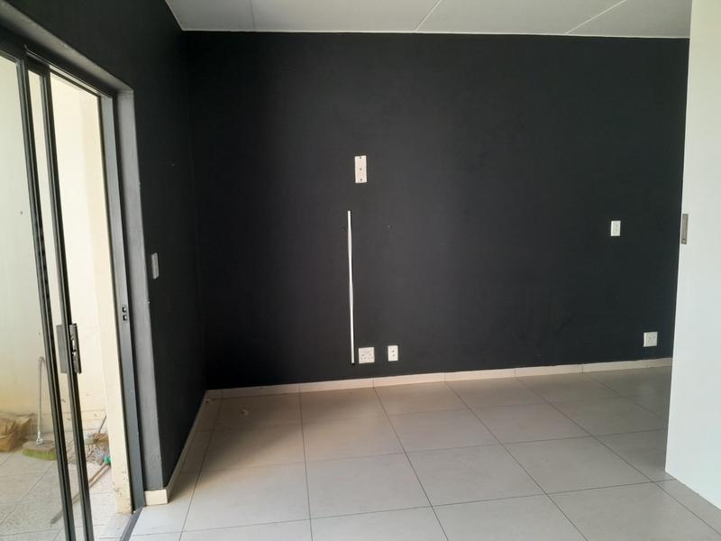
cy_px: 270
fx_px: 542
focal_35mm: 26
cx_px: 360
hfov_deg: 67.3
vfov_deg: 53.1
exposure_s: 1/50
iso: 100
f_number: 1.8
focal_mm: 3.98
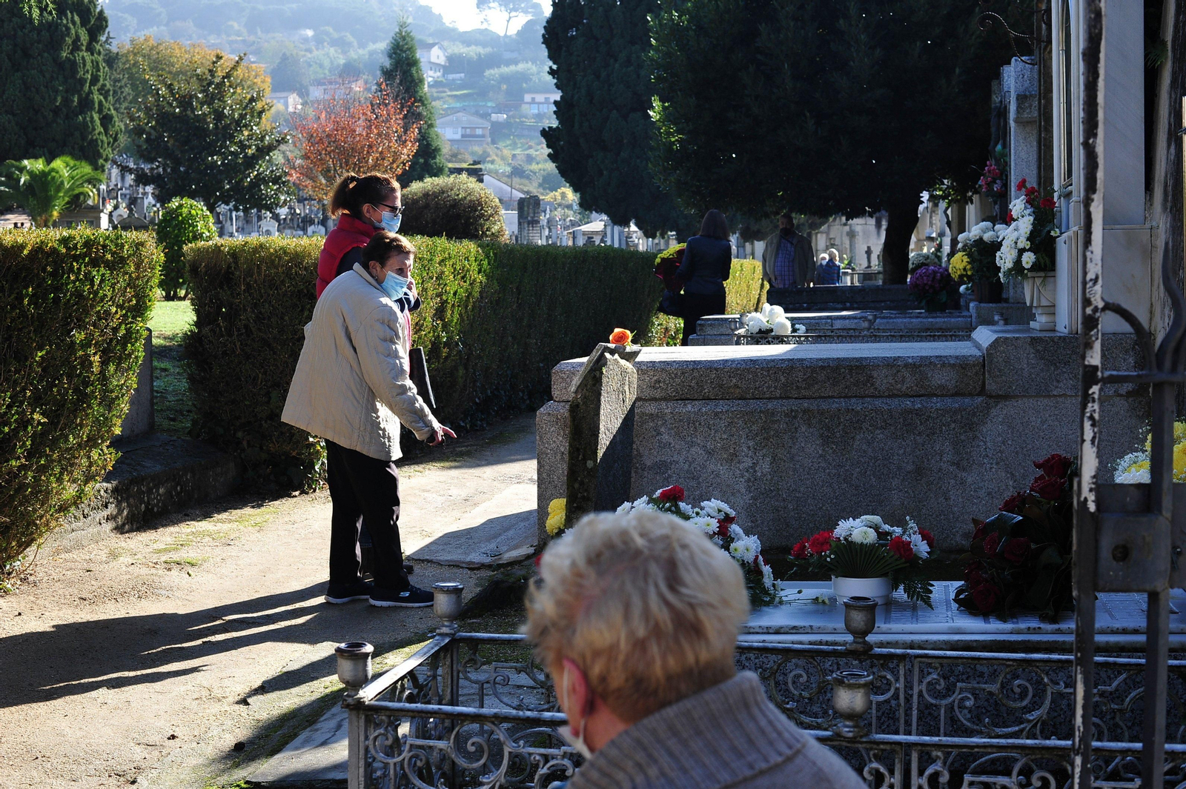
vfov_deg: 27.0
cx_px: 593
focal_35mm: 50
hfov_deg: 39.6
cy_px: 394
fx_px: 1646
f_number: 9
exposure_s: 1/400
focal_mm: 50
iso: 500
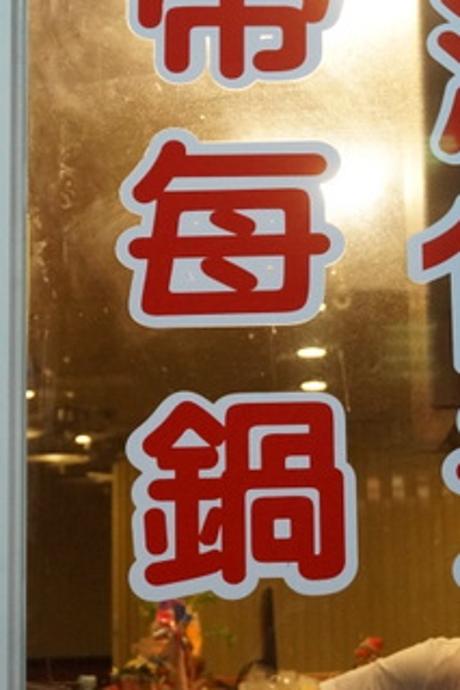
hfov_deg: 11.9
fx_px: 2187
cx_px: 381
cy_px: 155
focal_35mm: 114
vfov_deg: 17.8
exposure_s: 1/160
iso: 2500
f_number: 5.6
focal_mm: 38
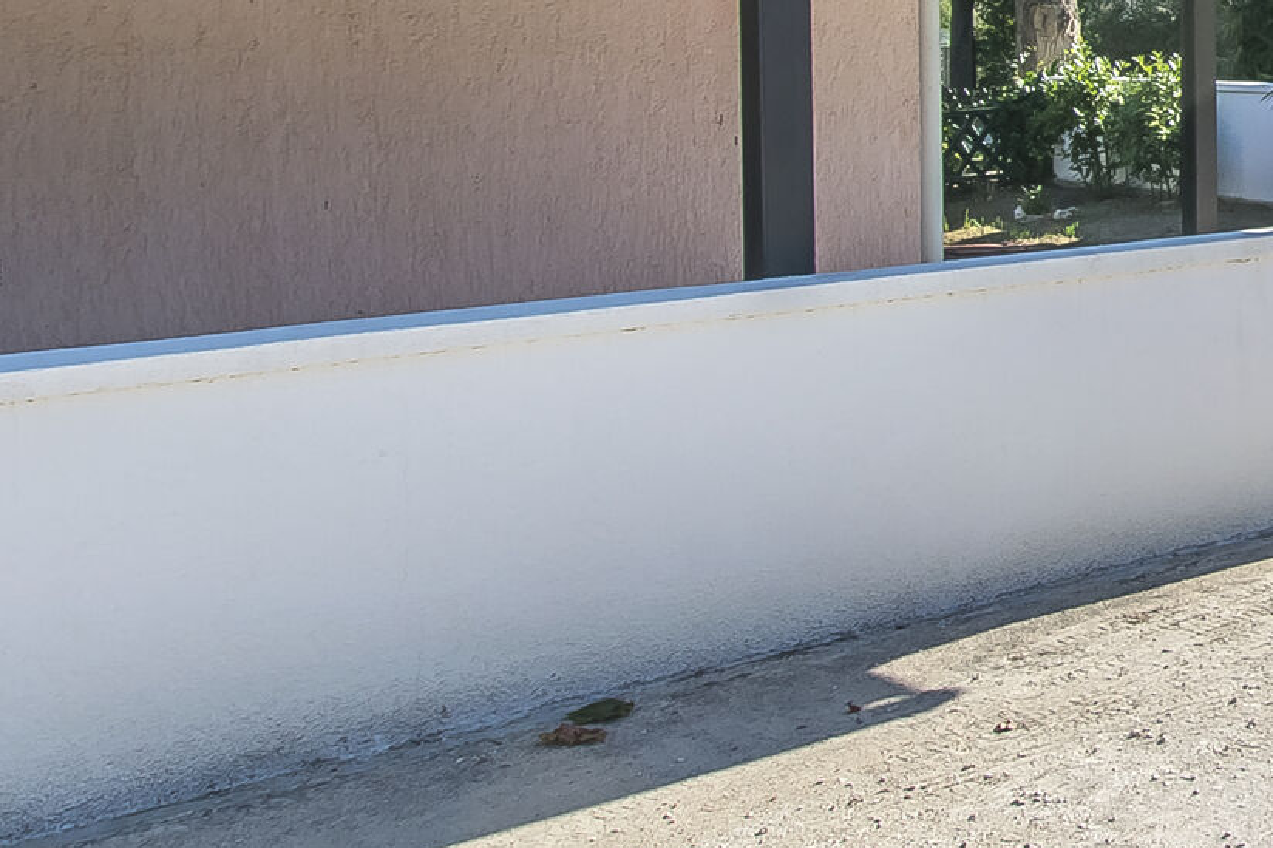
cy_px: 46
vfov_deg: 25.4
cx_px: 1755
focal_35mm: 51
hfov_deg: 29.3
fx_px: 1803
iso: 100
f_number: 8
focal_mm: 10
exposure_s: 1/250
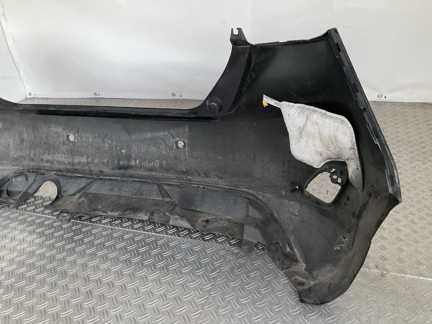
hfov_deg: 61.7
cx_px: 216
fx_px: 362
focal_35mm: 29
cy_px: 162
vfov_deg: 48.2
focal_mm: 3
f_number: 1.8
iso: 160
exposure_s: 1/50
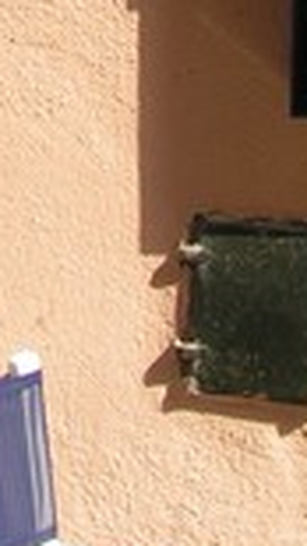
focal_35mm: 164
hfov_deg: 7.3
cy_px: -308
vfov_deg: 12.4
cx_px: -46
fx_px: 2377
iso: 50
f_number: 5.6
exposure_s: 1/160
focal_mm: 5.8
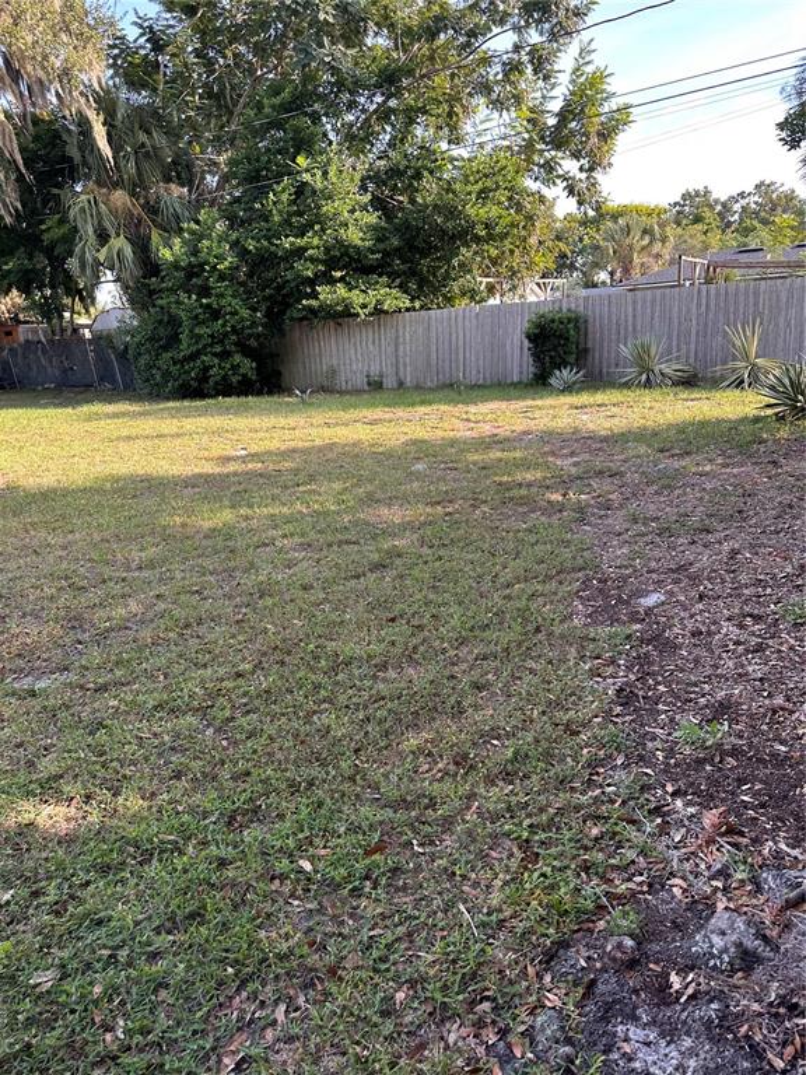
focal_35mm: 24
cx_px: 403
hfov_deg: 56.8
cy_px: 538
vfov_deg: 71.6
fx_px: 745
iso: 80
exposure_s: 1/303
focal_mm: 6.86
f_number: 1.78
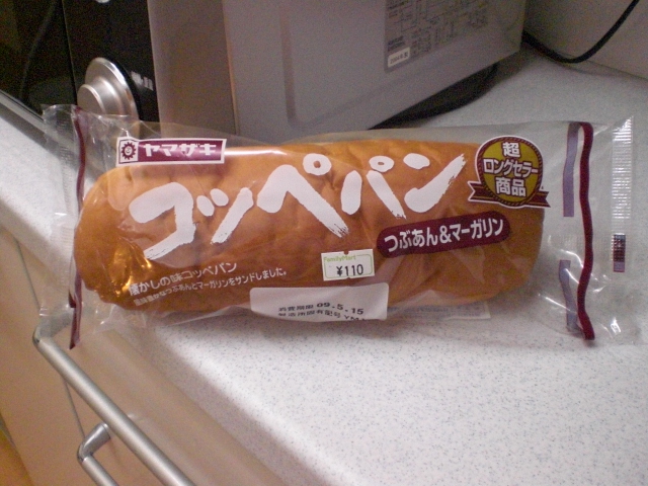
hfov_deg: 49.0
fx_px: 711
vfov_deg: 37.7
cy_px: 243
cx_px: 324
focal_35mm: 38
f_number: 3.1
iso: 800
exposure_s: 1/60
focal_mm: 6.3
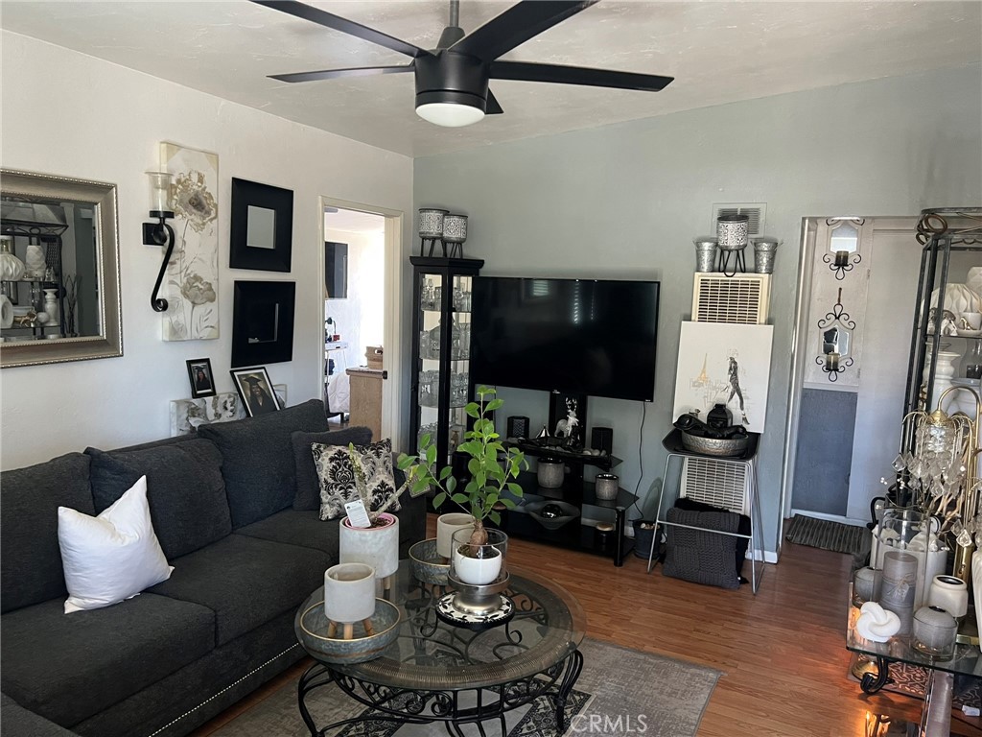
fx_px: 738
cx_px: 491
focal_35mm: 26
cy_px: 368
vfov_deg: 53.1
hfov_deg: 67.3
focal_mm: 5.7
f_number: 1.5
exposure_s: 1/60
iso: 400
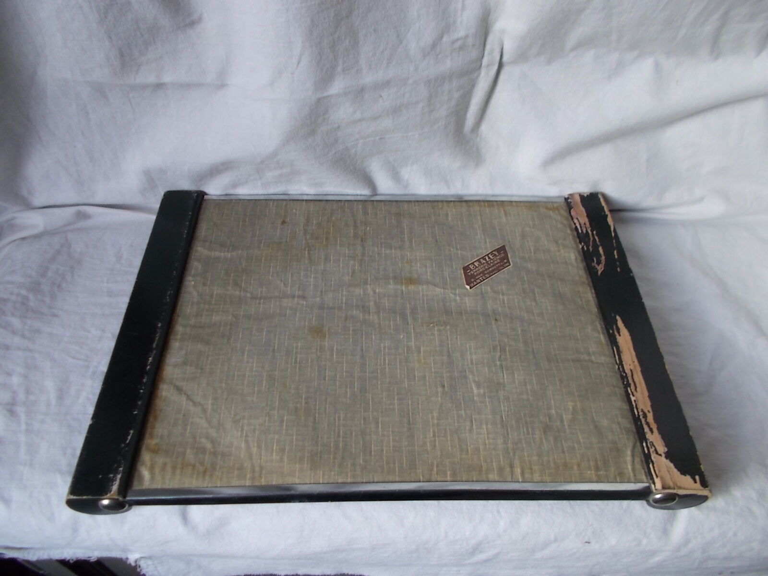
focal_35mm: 26
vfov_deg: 53.1
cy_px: 288
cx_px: 384
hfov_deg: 67.3
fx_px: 577
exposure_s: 1/25
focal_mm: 4.6
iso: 100
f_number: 3.2
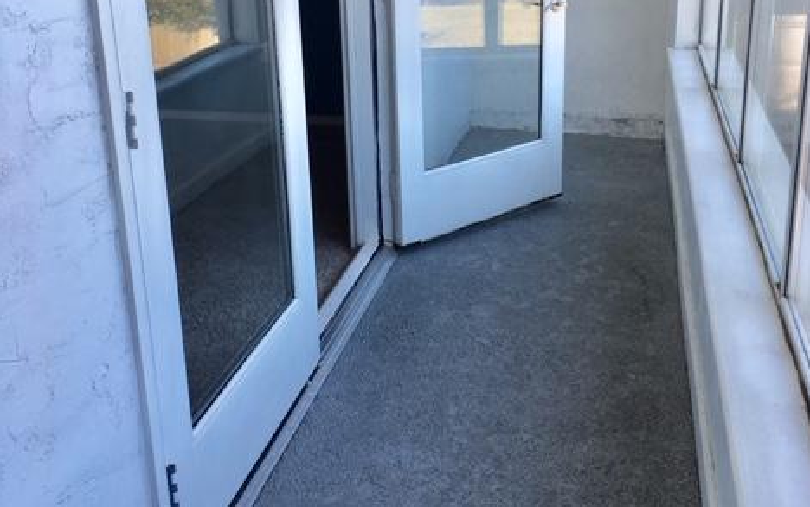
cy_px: 149
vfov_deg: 30.2
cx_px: 414
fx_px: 928
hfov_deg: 47.2
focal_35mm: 42
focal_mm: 4.15
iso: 25
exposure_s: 1/120
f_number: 2.2
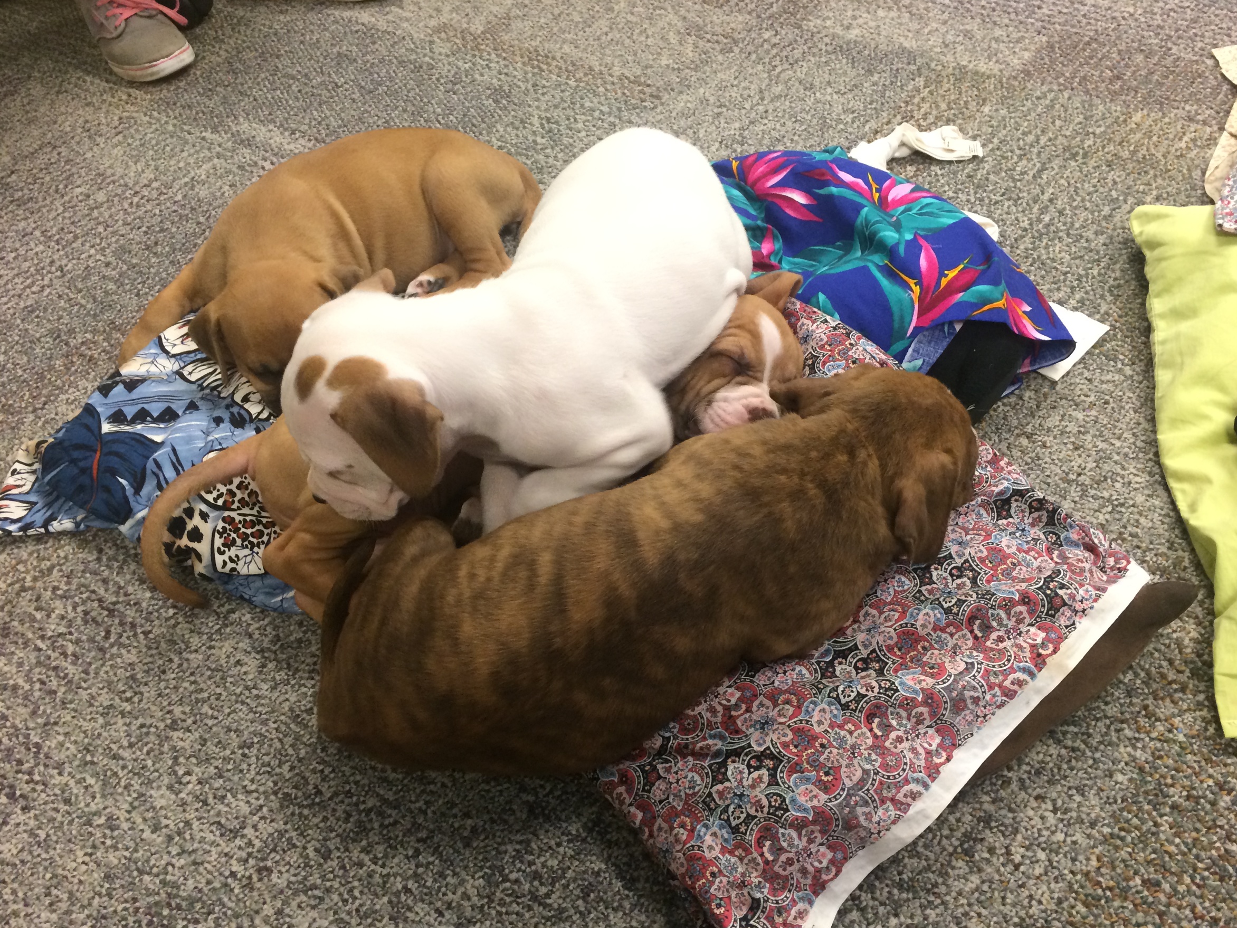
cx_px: 643
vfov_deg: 44.1
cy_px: 486
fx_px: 1144
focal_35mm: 32
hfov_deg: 56.8
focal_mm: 4.12
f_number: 2.2
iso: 160
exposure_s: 1/30
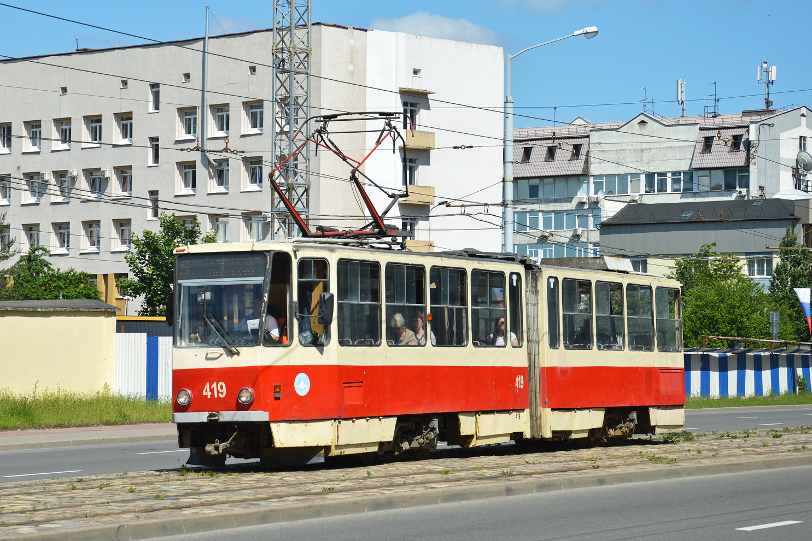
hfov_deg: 20.4
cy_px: 270
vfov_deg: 13.7
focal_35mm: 100
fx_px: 2255
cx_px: 405
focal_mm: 66
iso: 100
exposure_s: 1/640
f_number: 7.1
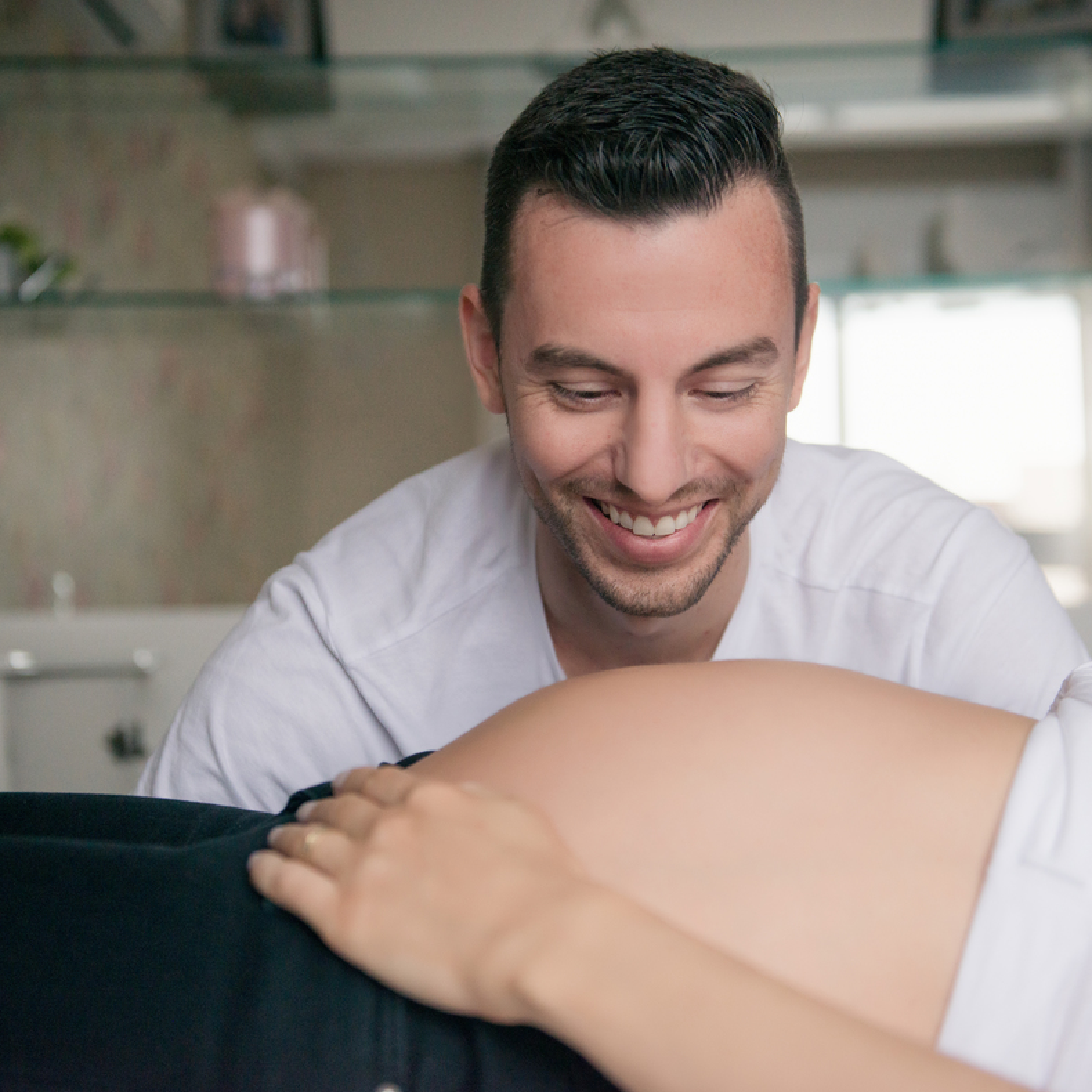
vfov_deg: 27.7
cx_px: 583
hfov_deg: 27.7
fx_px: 2213
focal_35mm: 62
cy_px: 552
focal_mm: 48
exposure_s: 1/125
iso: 800
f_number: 2.8
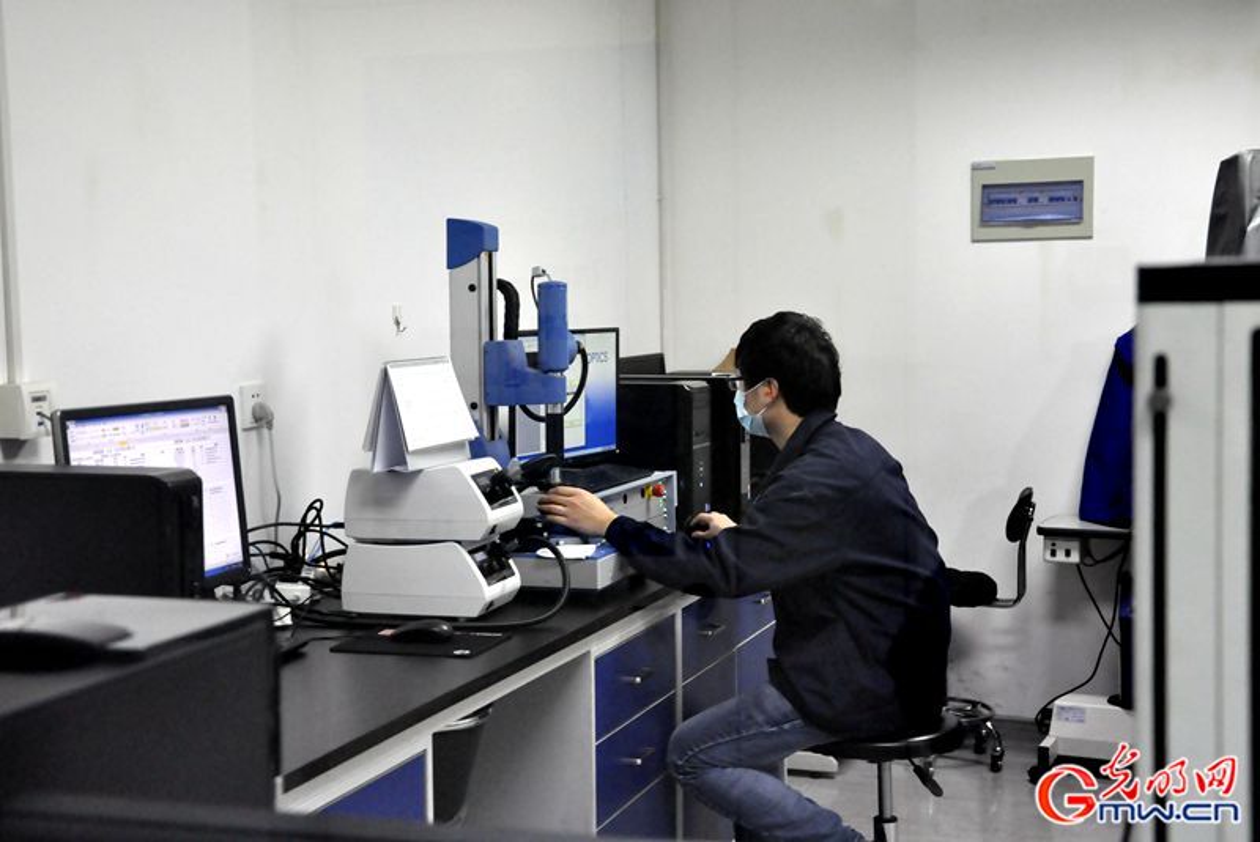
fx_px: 1787
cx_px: 630
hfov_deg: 38.8
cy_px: 421
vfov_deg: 26.5
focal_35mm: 51
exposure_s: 1/125
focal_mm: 34
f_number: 4.2
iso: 2500
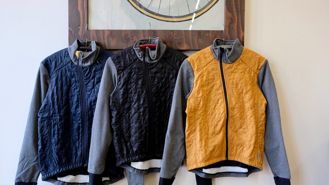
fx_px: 323
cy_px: 107
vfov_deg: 31.9
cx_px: 164
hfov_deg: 54.0
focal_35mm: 37
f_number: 4
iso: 1600
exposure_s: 1/125
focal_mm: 23
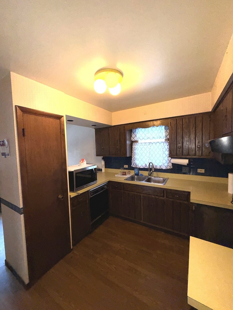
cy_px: 155
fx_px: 126
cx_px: 116
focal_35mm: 14
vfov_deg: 102.1
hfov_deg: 85.7
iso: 64
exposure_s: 1/122
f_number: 2.2
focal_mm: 2.22
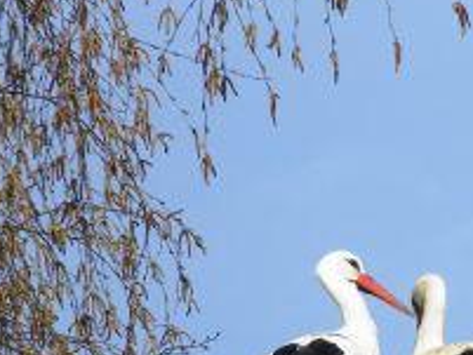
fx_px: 16338
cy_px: 287
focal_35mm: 1195
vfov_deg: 1.2
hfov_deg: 1.7
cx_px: 452
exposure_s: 1/200
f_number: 7.1
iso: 50
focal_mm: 94.8
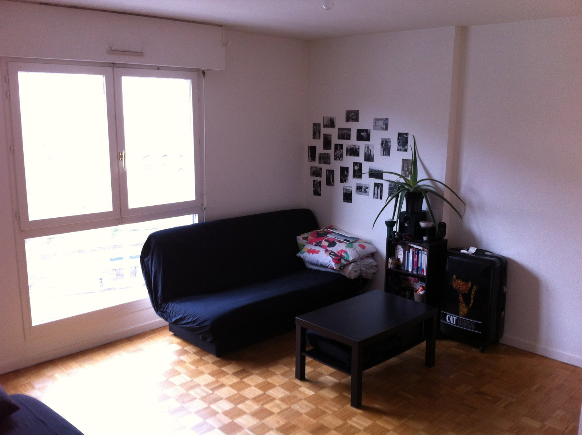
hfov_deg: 52.7
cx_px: 291
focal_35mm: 35
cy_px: 218
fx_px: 588
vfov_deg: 40.6
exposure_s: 1/15
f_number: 2.8
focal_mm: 3.85
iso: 100
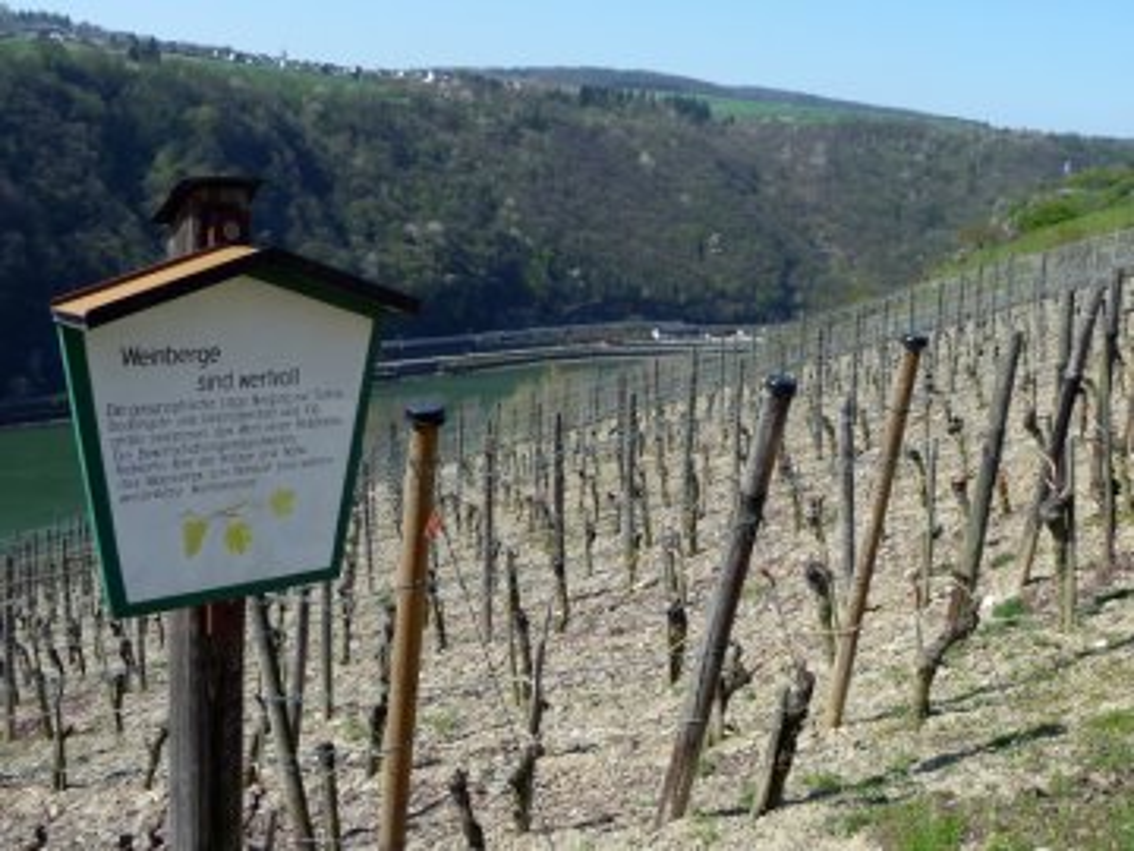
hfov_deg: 45.8
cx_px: 567
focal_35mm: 41
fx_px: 1343
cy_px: 426
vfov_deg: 35.1
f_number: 3.4
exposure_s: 1/800
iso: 100
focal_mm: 5
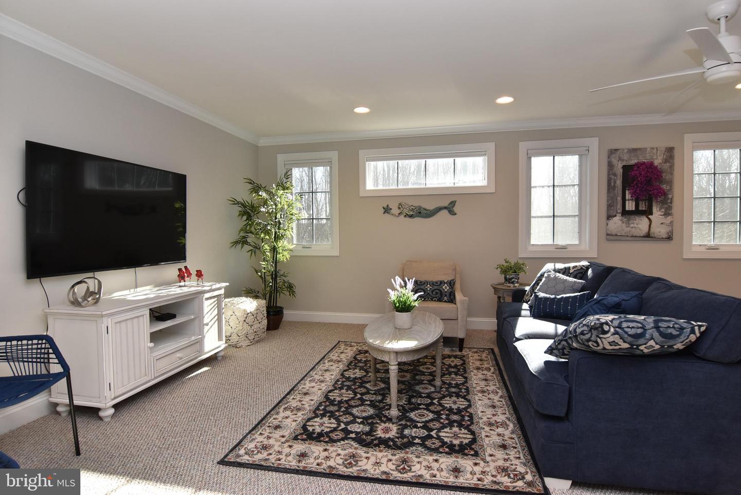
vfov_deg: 67.5
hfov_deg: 90.0
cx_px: 370
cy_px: 248
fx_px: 371
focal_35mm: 18
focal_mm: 12
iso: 800
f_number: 8
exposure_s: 1/100
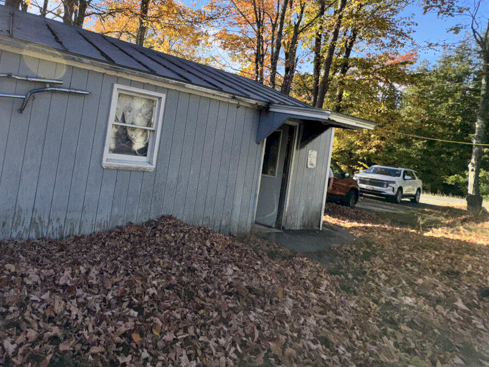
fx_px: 297
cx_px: 141
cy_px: 123
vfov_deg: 61.9
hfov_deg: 75.0
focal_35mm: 21
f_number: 2.2
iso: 32
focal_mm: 2.22
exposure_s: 1/1477
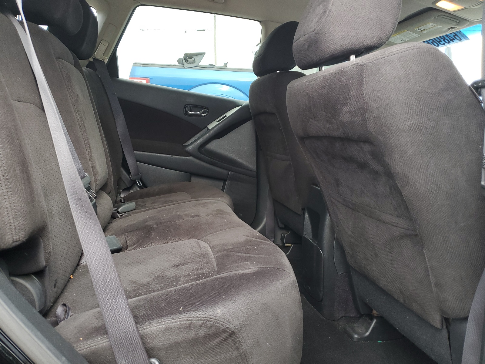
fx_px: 364
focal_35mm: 26
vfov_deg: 53.1
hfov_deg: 67.3
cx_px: 242
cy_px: 182
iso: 77
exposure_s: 1/120
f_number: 1.5
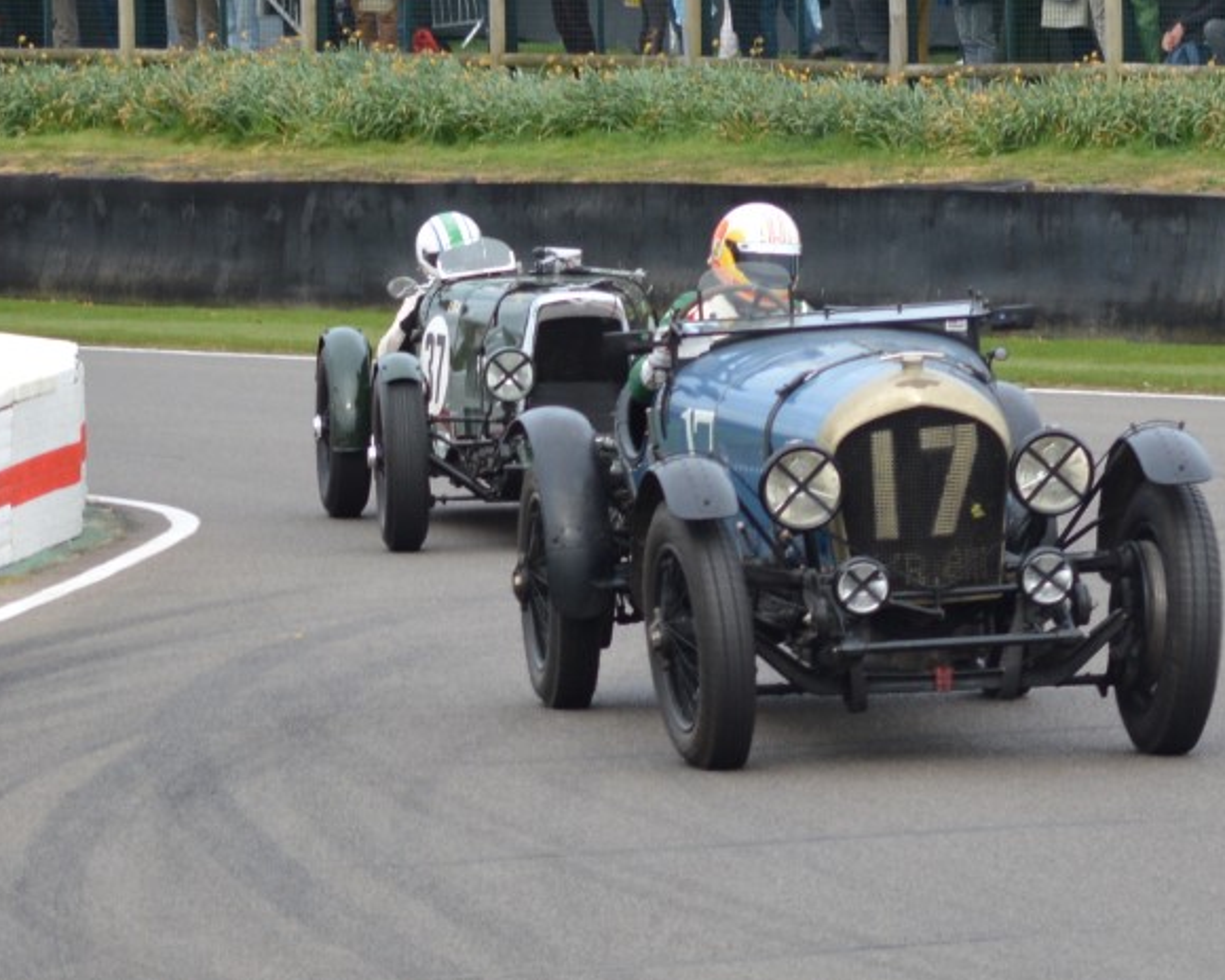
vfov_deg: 13.0
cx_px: 731
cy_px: 491
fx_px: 4314
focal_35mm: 119
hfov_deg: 16.1
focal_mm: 70
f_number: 7.1
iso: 400
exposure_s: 1/500
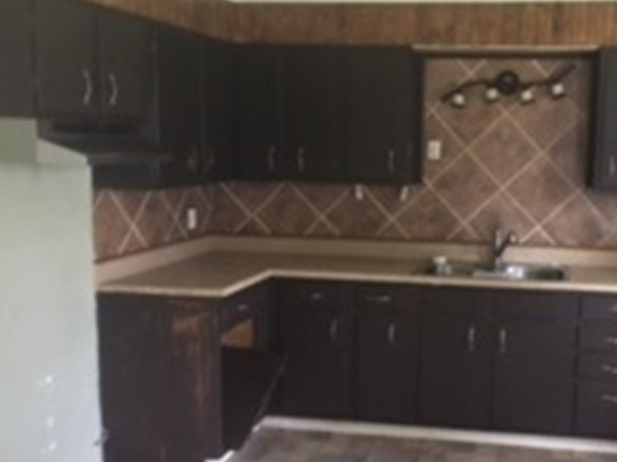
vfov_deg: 33.5
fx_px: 766
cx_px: 448
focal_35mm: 43
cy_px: 260
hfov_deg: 42.7
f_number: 2.2
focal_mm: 4.15
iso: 80
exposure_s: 1/4
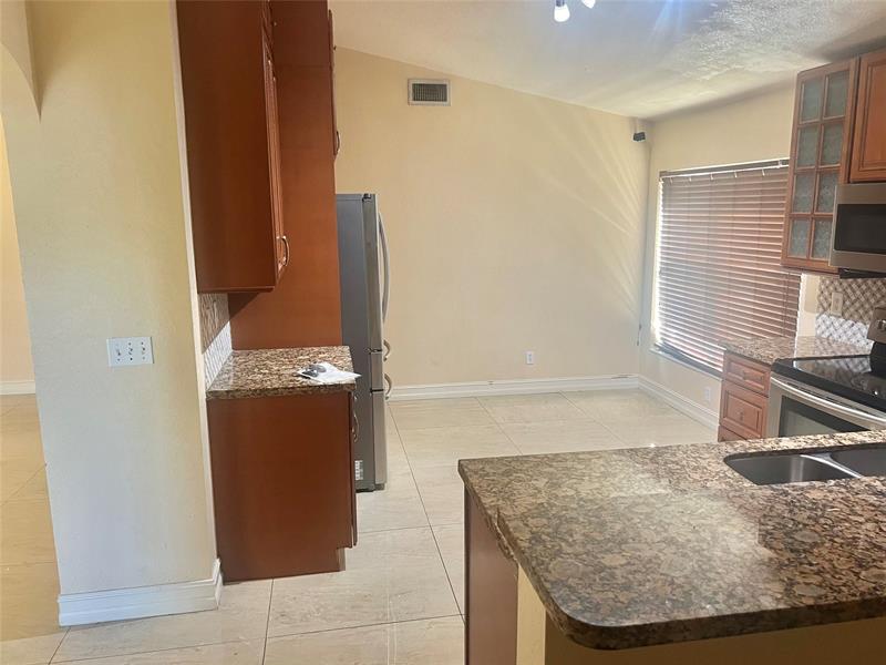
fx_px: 665
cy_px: 332
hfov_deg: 67.3
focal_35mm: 26
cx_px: 443
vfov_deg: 53.1
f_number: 1.5
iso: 200
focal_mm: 5.7
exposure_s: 1/60
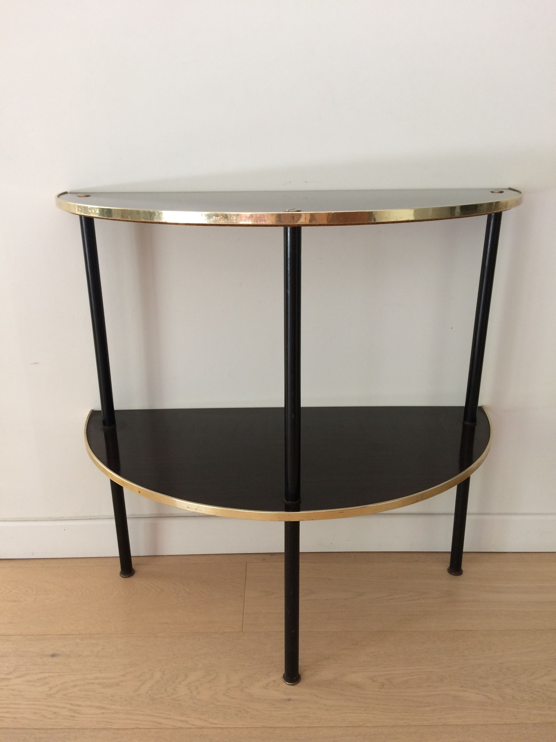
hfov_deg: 48.2
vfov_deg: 61.7
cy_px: 371
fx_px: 621
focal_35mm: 29
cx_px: 278
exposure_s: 1/33
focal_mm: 4.15
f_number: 2.2
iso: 100
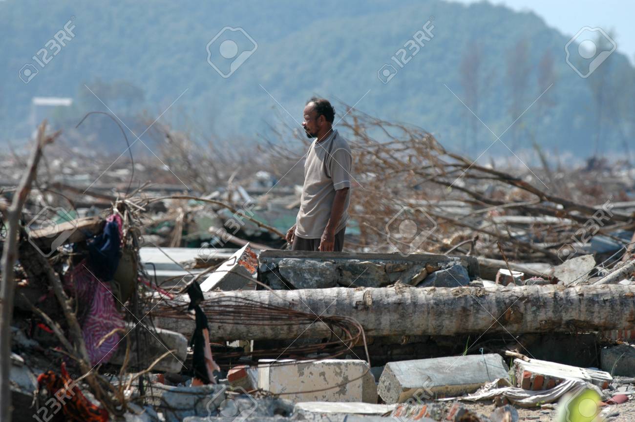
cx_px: 318
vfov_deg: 4.6
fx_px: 5286
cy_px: 211
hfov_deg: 6.9
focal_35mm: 300
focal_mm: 200
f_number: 4.5
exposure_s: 1/1000
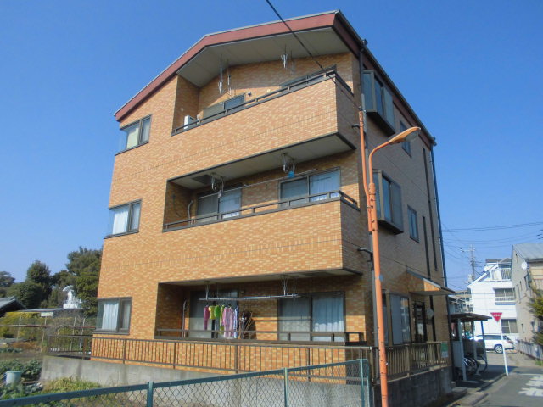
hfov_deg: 67.3
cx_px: 272
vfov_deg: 53.1
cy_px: 204
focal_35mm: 26
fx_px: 408
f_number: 3.5
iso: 100
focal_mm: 4.6
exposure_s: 1/800
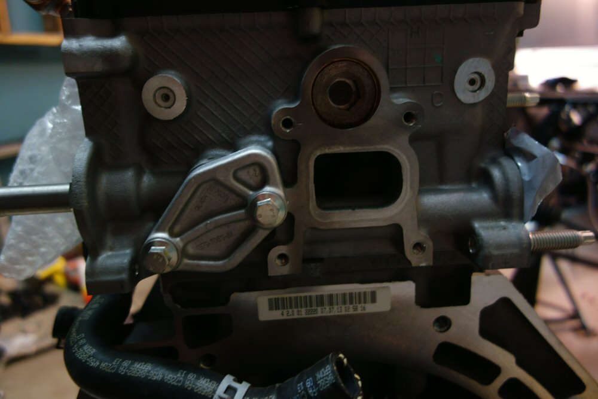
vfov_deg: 46.4
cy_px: 200
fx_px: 465
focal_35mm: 28
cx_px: 299
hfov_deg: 65.5
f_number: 1.8
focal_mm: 10.4
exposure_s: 1/30
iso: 250
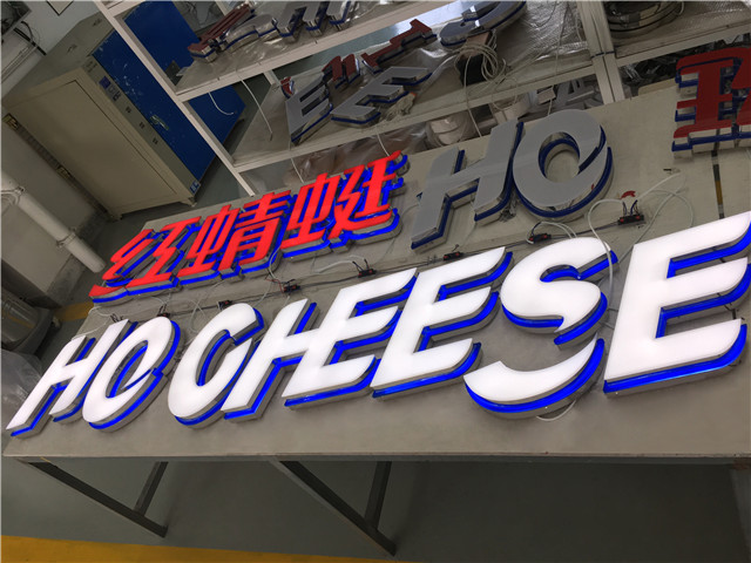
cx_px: 376
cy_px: 282
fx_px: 629
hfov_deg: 61.7
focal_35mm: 29
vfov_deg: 48.2
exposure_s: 1/100
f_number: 2.2
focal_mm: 4.15
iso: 40
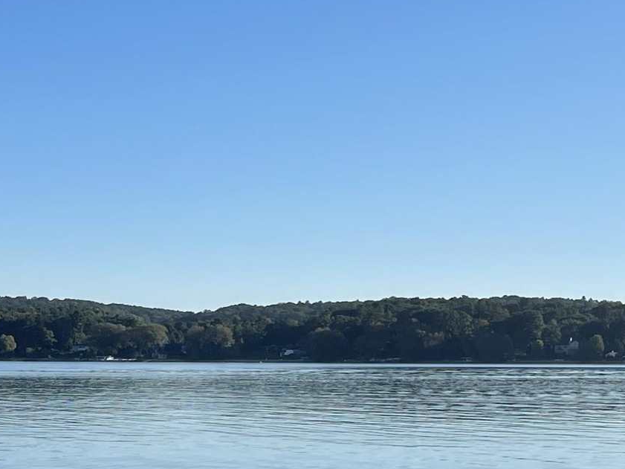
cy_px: 635
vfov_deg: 14.8
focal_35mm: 95
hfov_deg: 20.4
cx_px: 110
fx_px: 1715
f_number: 1.6
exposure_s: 1/3610
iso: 32
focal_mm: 4.2
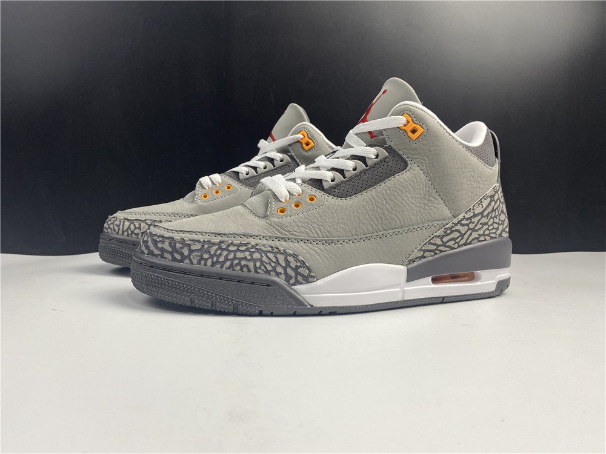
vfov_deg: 53.1
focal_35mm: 26
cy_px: 227
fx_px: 455
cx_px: 303
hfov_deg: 67.3
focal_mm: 4.25
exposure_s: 1/100
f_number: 1.8
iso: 50
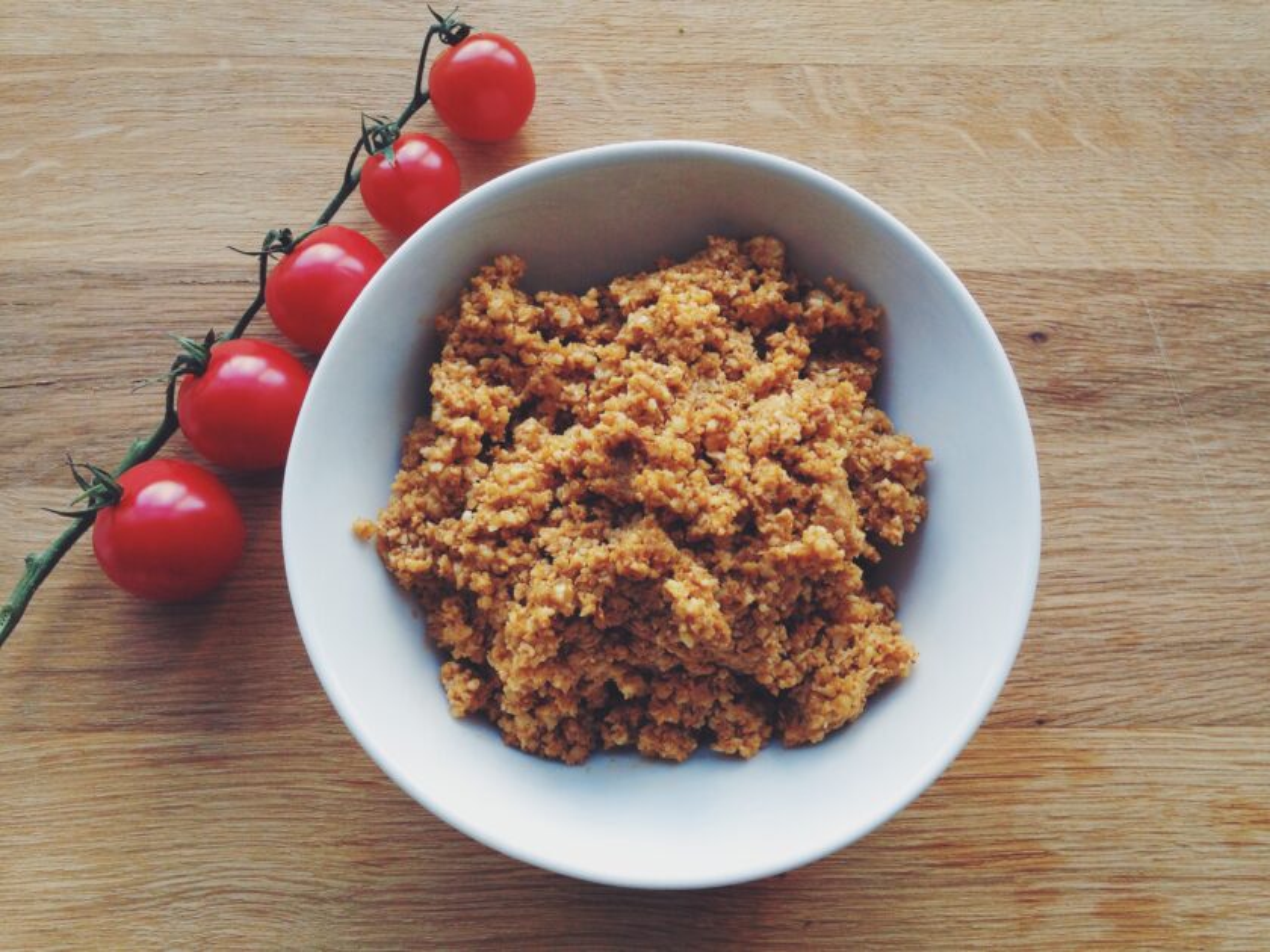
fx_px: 1211
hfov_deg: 55.4
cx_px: 635
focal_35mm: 33
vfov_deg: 42.9
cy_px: 476
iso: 64
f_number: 2.4
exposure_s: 1/60
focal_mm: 4.12
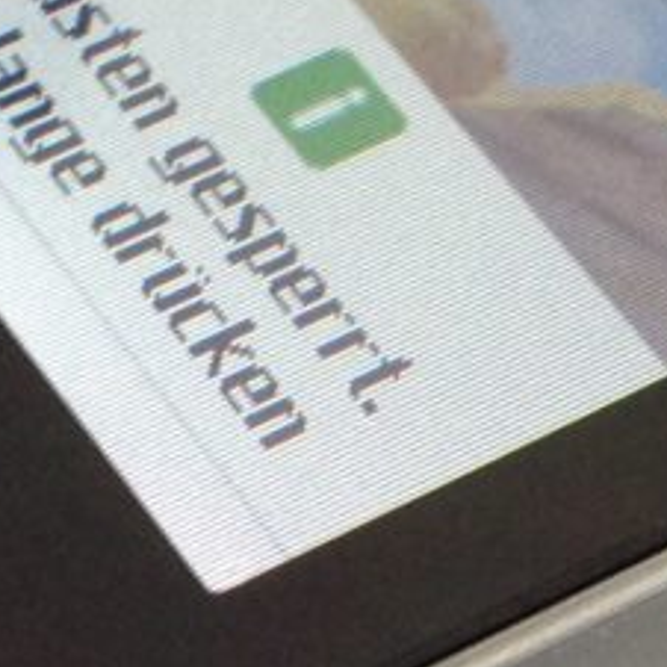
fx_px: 4316
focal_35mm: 198
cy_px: 629
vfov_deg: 8.8
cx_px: -519
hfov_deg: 8.5
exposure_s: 1/20
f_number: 2.4
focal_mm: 4.12
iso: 100
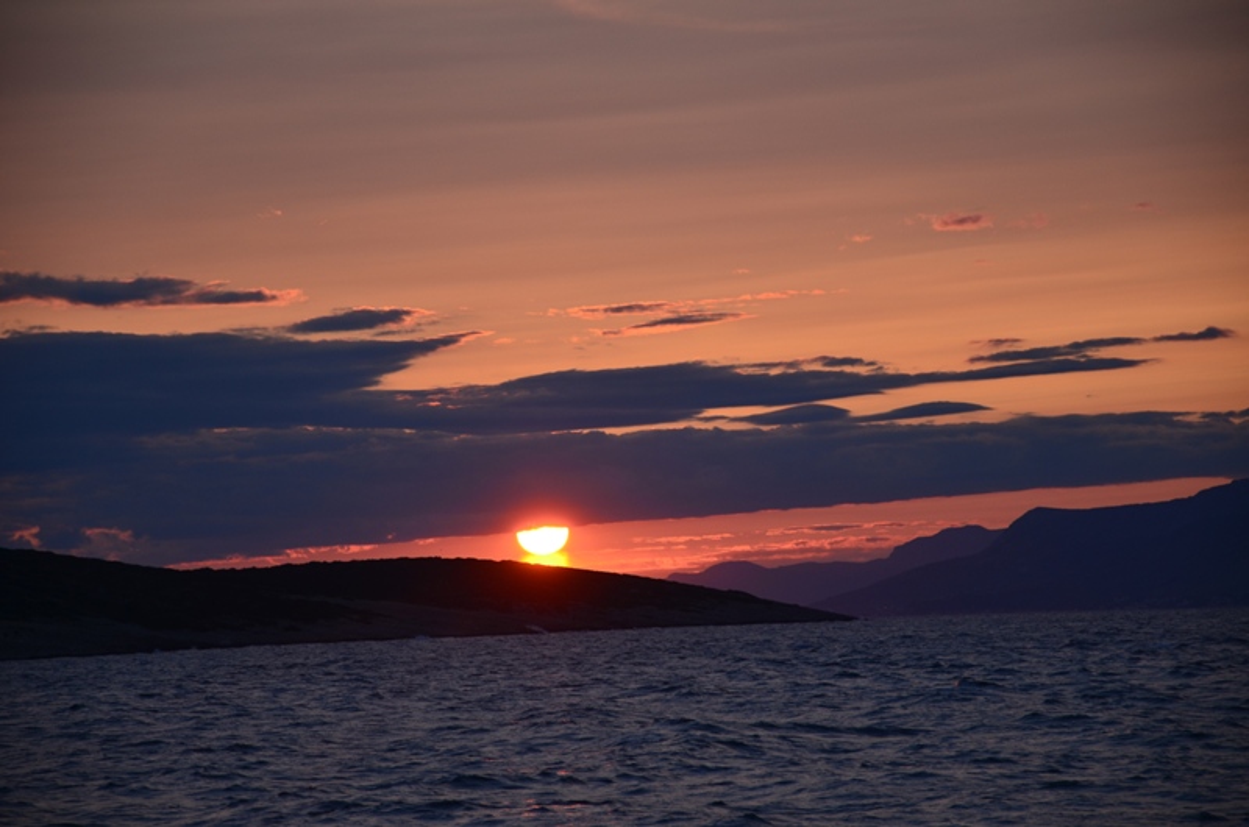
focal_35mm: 158
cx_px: 624
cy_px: 414
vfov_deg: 8.7
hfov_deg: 13.1
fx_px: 5453
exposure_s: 1/125
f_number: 5.6
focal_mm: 105
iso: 200
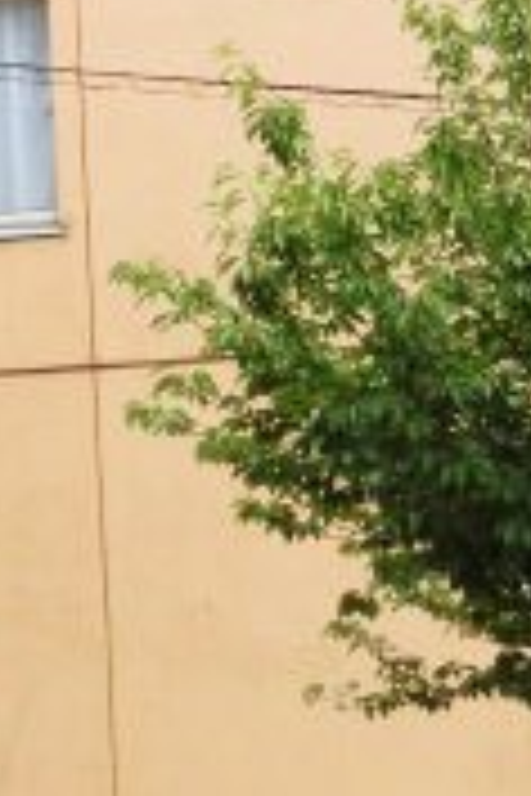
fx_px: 7478
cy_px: 189
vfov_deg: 6.1
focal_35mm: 338
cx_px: 684
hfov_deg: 4.1
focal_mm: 16.15
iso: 100
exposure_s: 1/500
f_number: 4.7
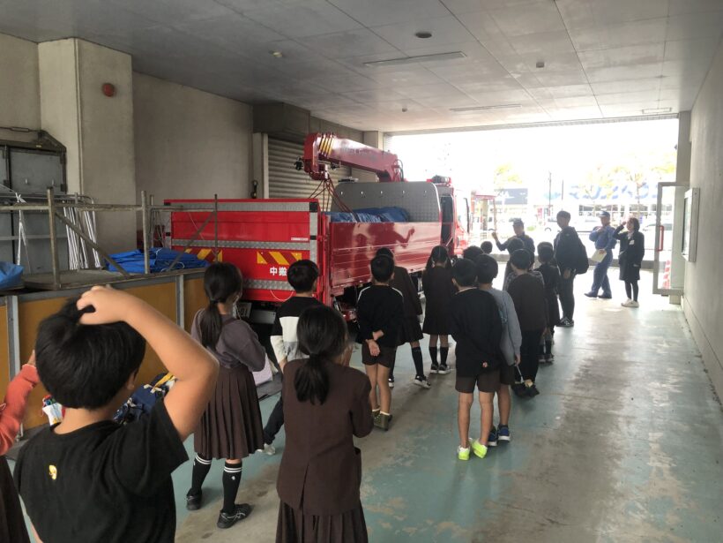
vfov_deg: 49.7
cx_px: 362
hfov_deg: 63.4
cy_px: 272
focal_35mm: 28
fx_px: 585
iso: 25
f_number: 1.8
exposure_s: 1/30
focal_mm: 3.99
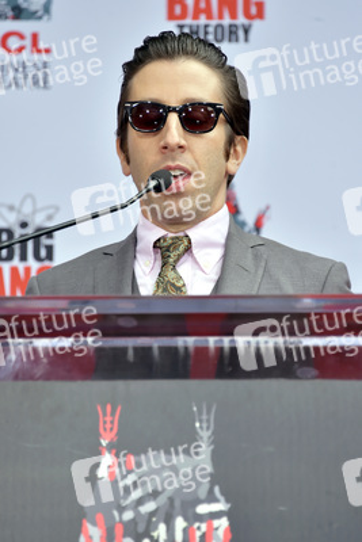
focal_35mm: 300
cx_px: 181
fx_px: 4521
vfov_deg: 6.9
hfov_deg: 4.6
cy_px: 271
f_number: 5.6
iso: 160
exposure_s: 1/250
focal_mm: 300
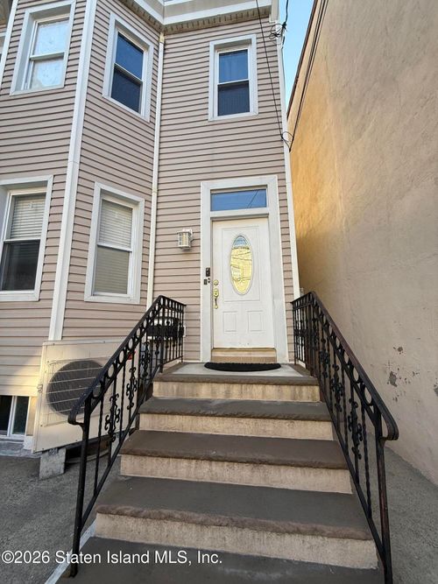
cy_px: 292
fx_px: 236
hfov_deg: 85.7
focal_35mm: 14
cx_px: 219
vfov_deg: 102.1
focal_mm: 2.22
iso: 50
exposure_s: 1/321
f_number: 2.2
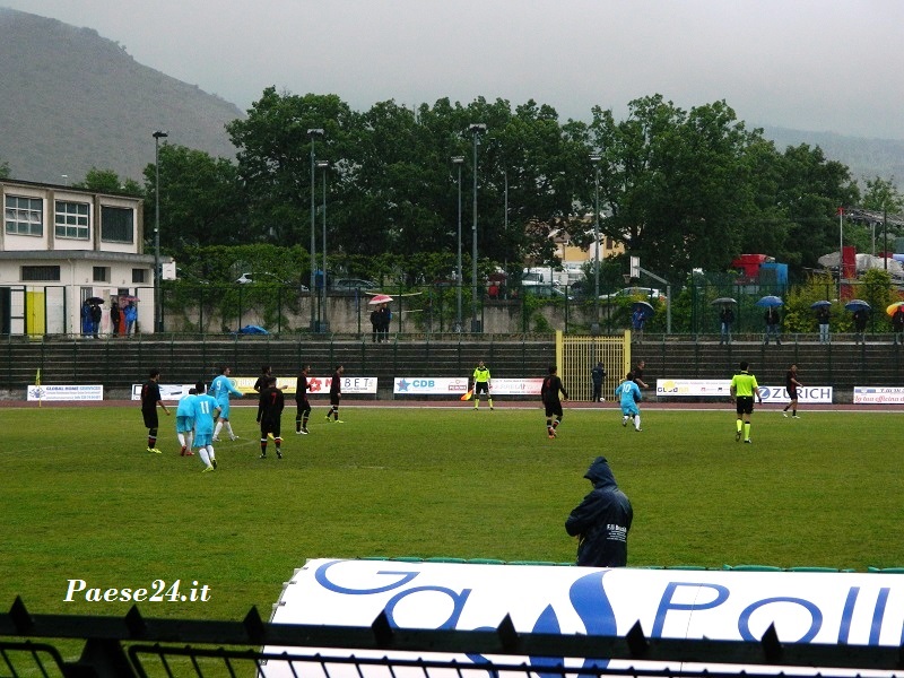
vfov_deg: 14.4
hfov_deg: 19.1
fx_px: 2690
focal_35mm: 103
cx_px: 452
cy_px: 339
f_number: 4.5
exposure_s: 1/500
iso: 180
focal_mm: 18.6
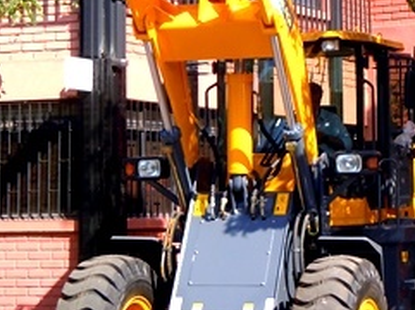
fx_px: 1484
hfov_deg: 15.9
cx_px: 273
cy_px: 34
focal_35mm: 124
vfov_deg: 11.8
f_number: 3.8
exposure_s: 1/400
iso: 100
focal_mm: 8.1
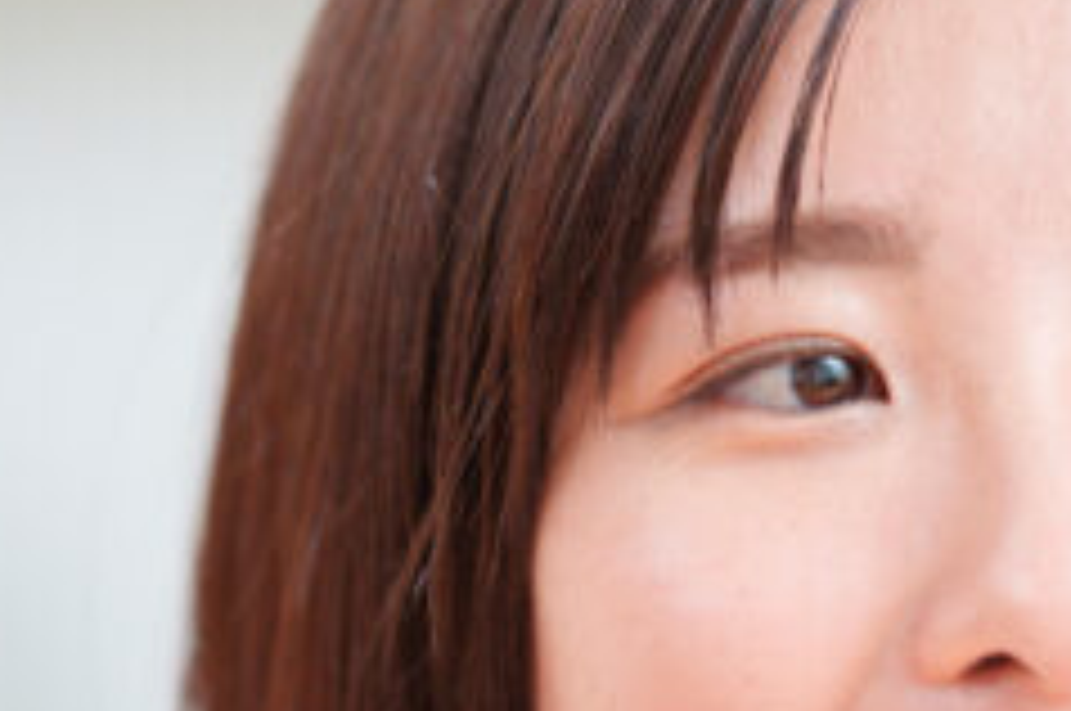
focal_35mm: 454
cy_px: 740
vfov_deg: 3.0
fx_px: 13488
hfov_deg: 4.5
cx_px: 1084
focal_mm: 135
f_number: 1.8
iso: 500
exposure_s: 1/500
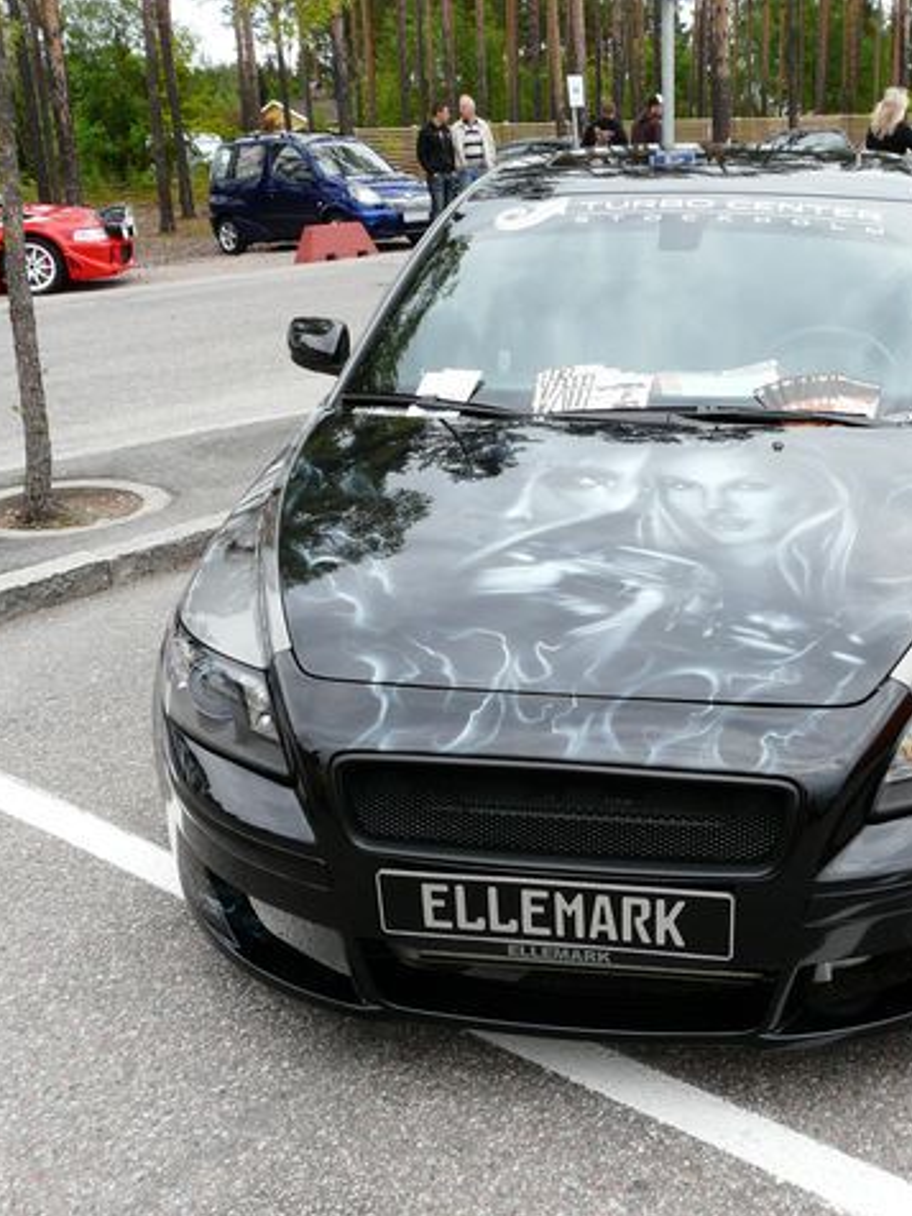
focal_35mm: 39
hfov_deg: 36.3
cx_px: 641
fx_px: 1370
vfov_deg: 47.9
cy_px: 611
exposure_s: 1/200
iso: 100
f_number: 4.5
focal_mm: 4.8
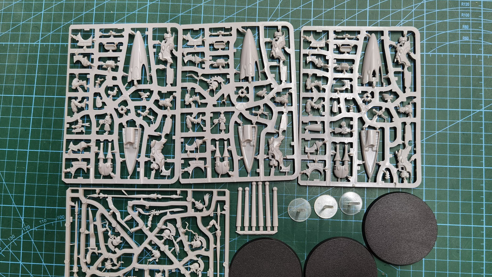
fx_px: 391
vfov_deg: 38.7
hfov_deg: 64.3
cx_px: 248
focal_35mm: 30
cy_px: 171
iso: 200
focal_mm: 6.71
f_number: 1.9
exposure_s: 1/60
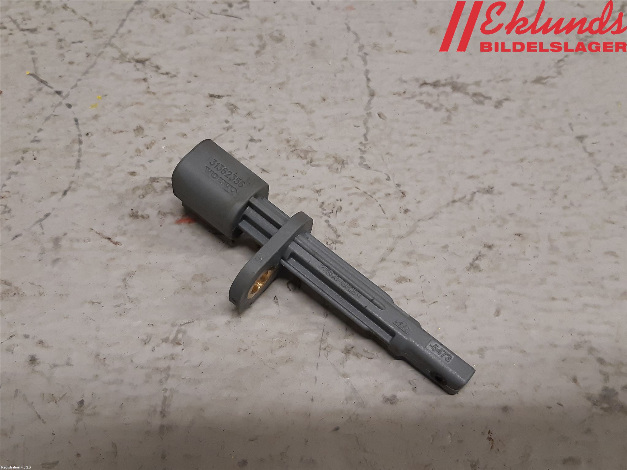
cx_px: 314
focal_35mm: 26
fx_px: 471
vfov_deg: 53.1
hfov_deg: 67.3
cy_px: 235
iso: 125
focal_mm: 3.93
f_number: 1.7
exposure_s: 1/50
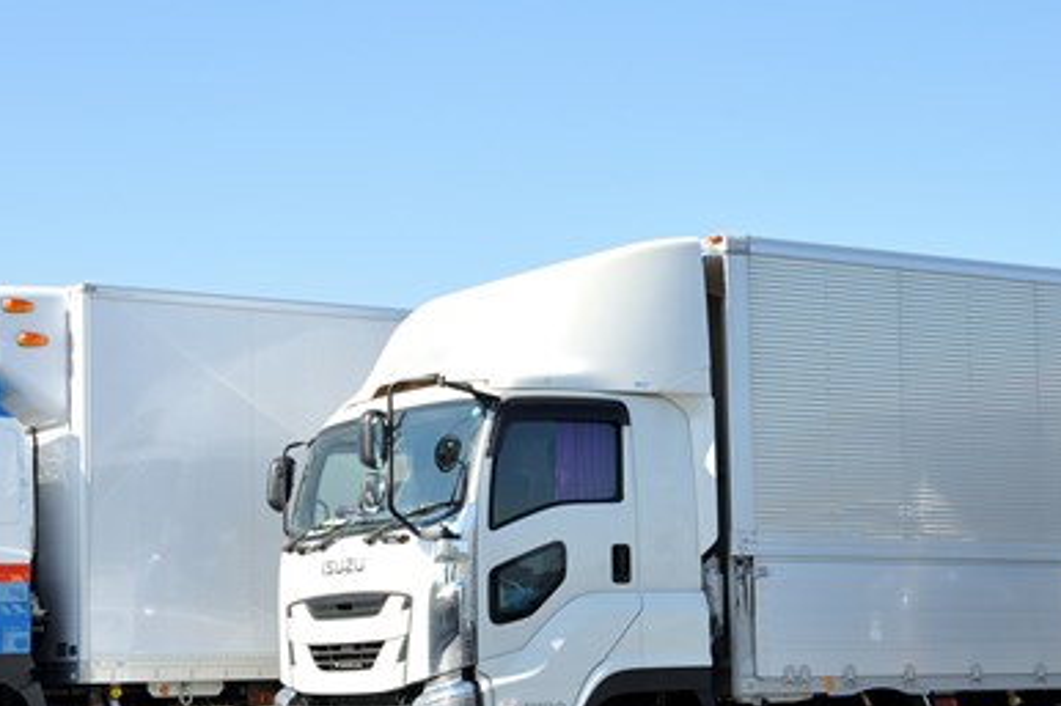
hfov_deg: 24.2
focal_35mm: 84
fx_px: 2474
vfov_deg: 16.2
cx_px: 544
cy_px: 456
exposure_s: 1/400
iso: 200
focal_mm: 45
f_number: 8
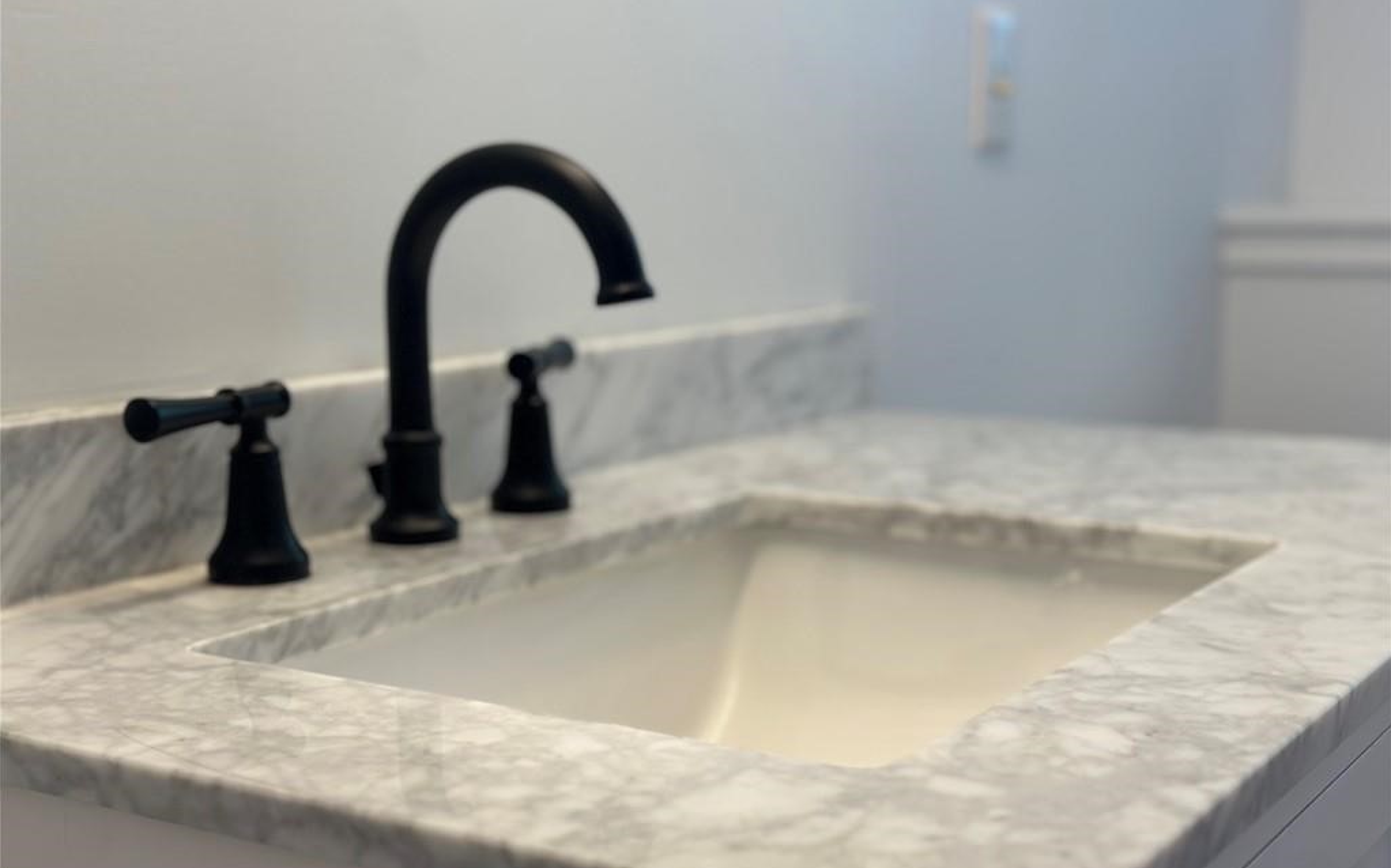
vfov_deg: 25.3
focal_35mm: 51
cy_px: 497
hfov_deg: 39.6
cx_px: 696
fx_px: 1933
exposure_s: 1/147
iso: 80
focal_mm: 6.86
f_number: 1.78
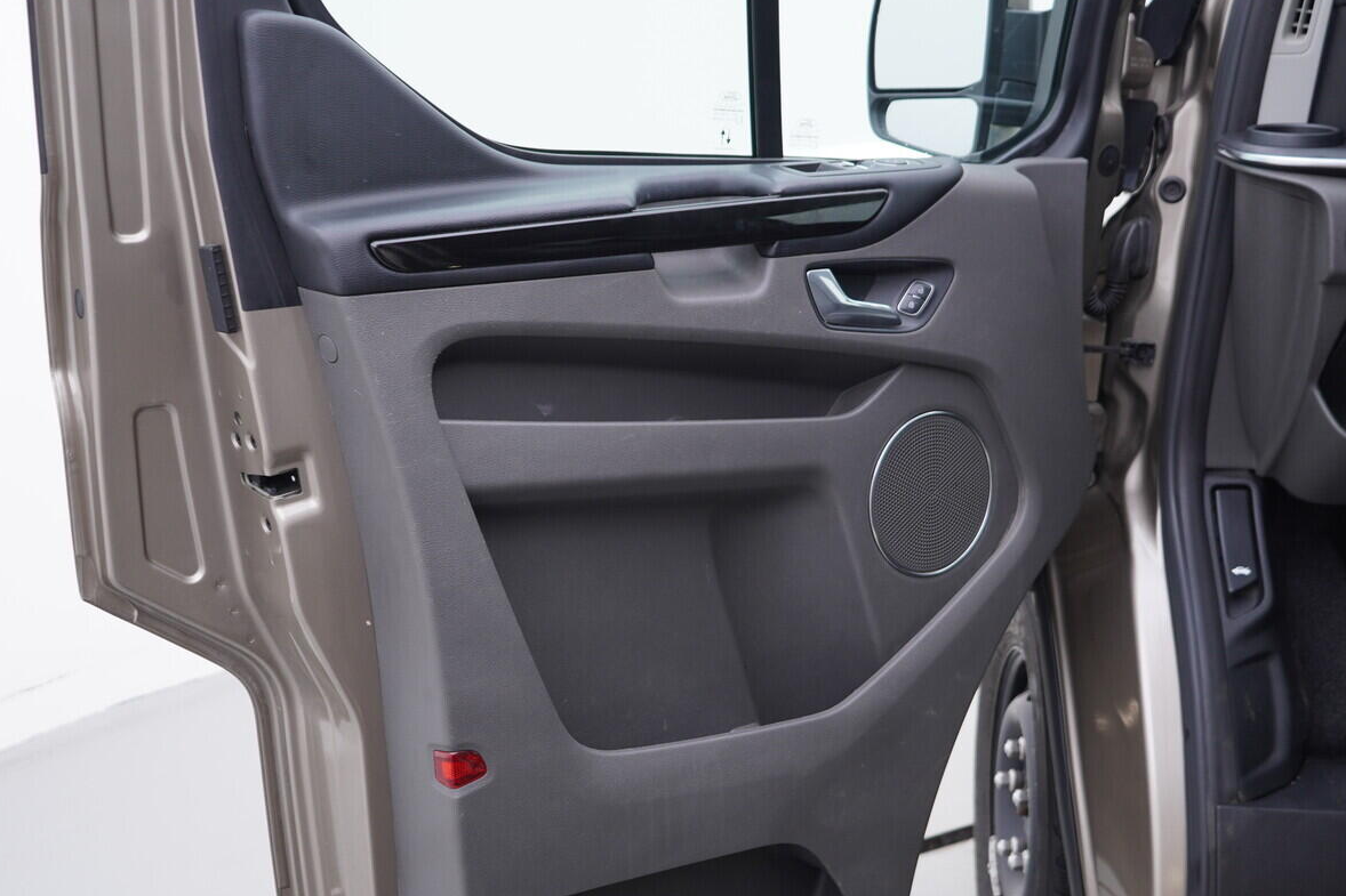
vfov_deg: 30.5
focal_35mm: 44
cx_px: 606
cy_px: 504
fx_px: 1645
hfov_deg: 44.4
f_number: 3.2
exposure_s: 1/50
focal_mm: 24
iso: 125
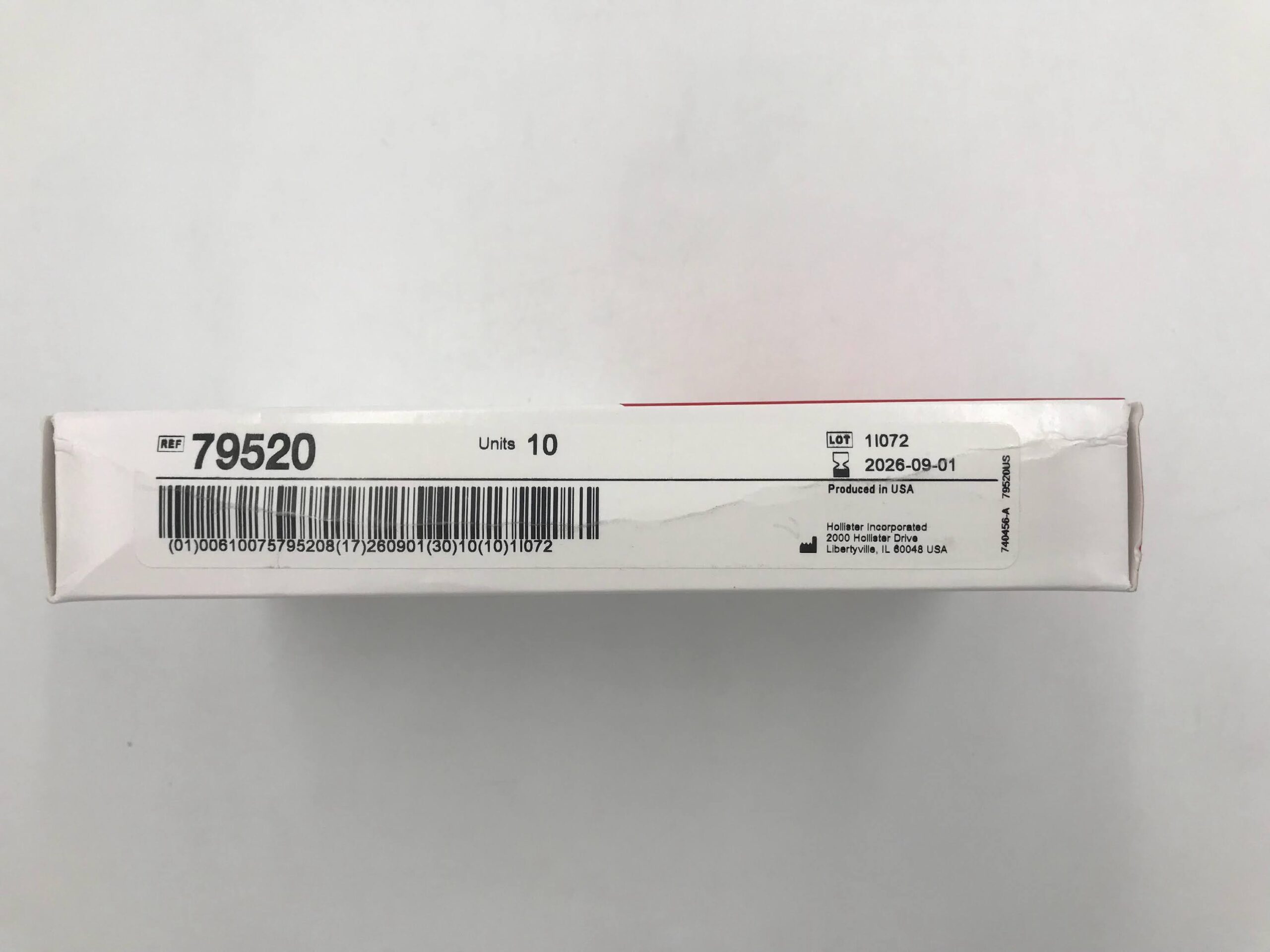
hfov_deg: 63.4
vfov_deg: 49.7
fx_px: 1027
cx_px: 635
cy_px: 476
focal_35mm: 28
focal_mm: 3.99
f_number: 1.8
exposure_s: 1/120
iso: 32
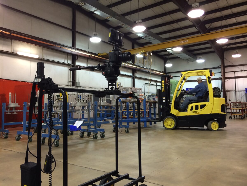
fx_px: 214
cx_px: 124
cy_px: 93
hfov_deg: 60.0
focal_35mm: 30
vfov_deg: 46.8
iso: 100
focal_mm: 4.12
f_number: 2.2
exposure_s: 1/30
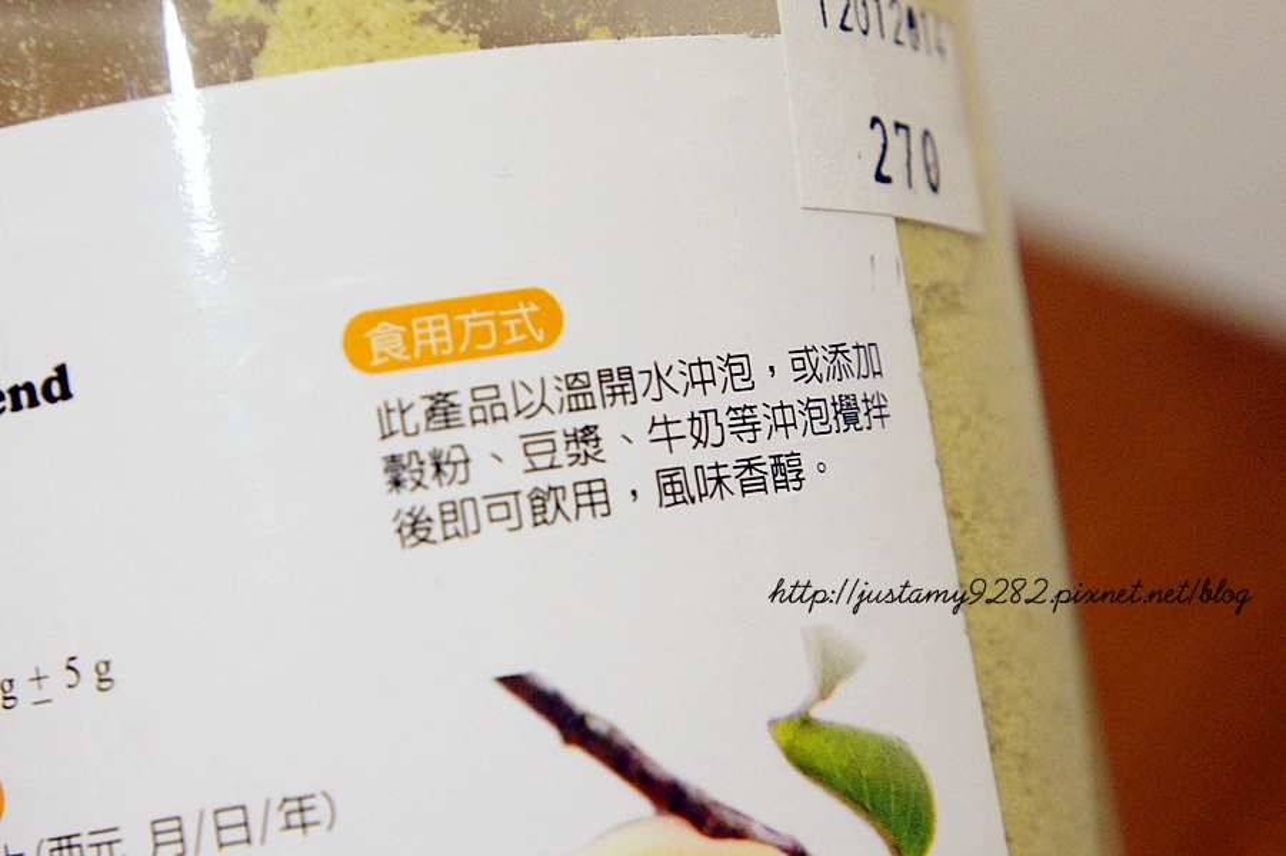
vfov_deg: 21.1
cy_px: 428
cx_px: 643
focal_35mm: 64
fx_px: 2303
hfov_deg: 31.2
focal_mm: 43
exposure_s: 1/40
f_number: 5.6
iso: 1600
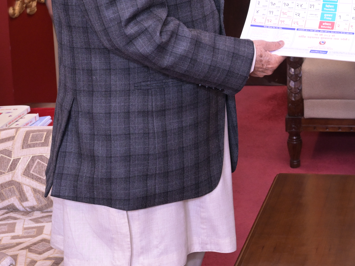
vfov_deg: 15.3
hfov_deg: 19.9
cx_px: 387
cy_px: -16
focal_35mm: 94
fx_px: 968
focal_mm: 34.5
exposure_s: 1/60
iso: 1600
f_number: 7.1
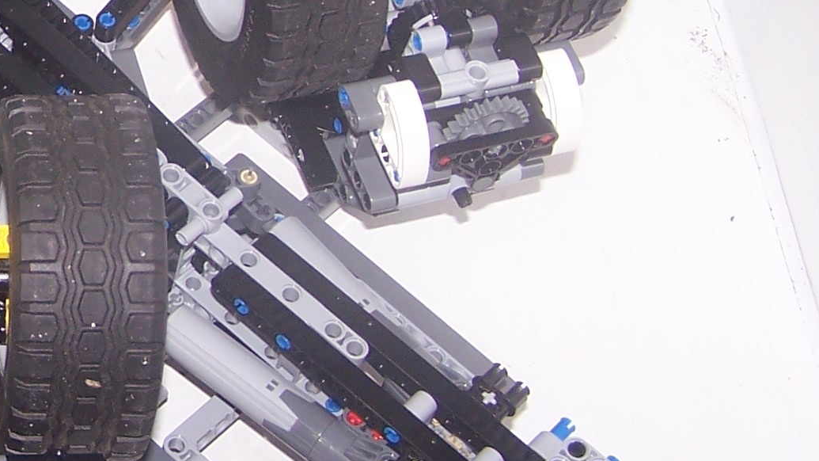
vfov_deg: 11.6
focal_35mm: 103
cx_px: -92
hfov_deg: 19.8
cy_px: -40
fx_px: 2237
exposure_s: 1/60
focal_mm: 6.3
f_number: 2.8
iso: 80
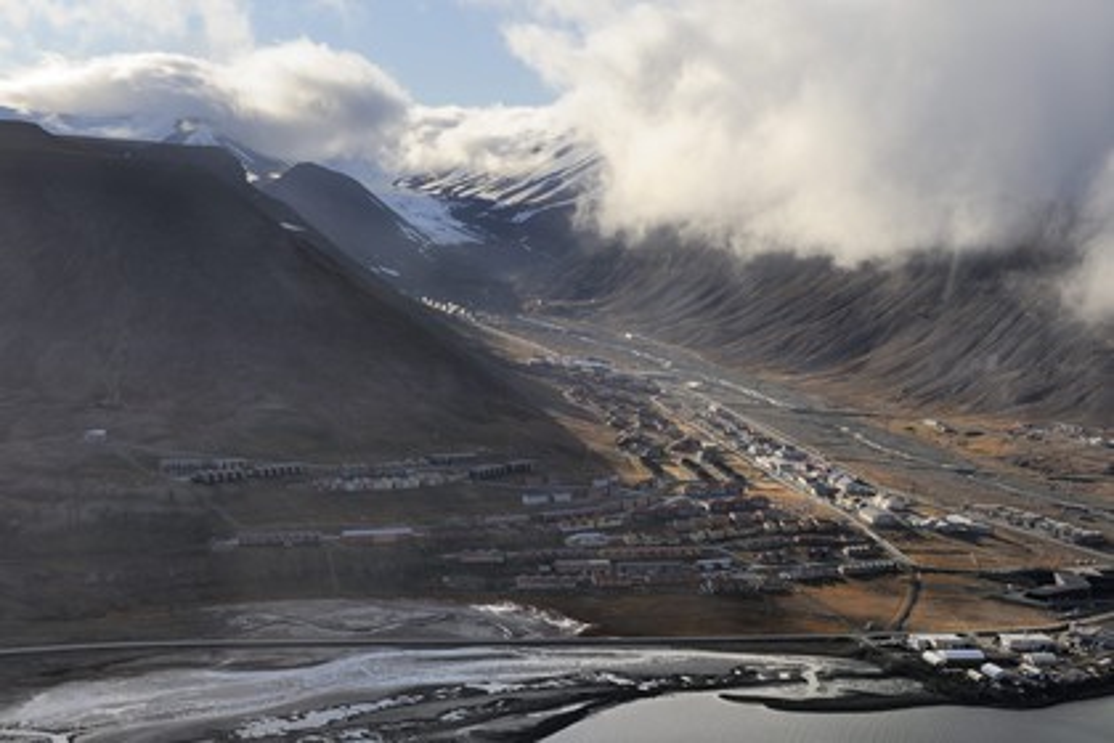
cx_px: 557
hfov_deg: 39.6
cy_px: 372
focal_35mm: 50
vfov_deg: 27.0
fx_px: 1547
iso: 200
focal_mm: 50
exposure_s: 1/320
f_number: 8
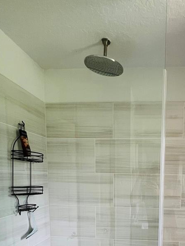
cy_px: 199
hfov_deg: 50.7
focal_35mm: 26
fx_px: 185
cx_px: 140
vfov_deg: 61.4
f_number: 1.8
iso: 160
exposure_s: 1/99
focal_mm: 1.57
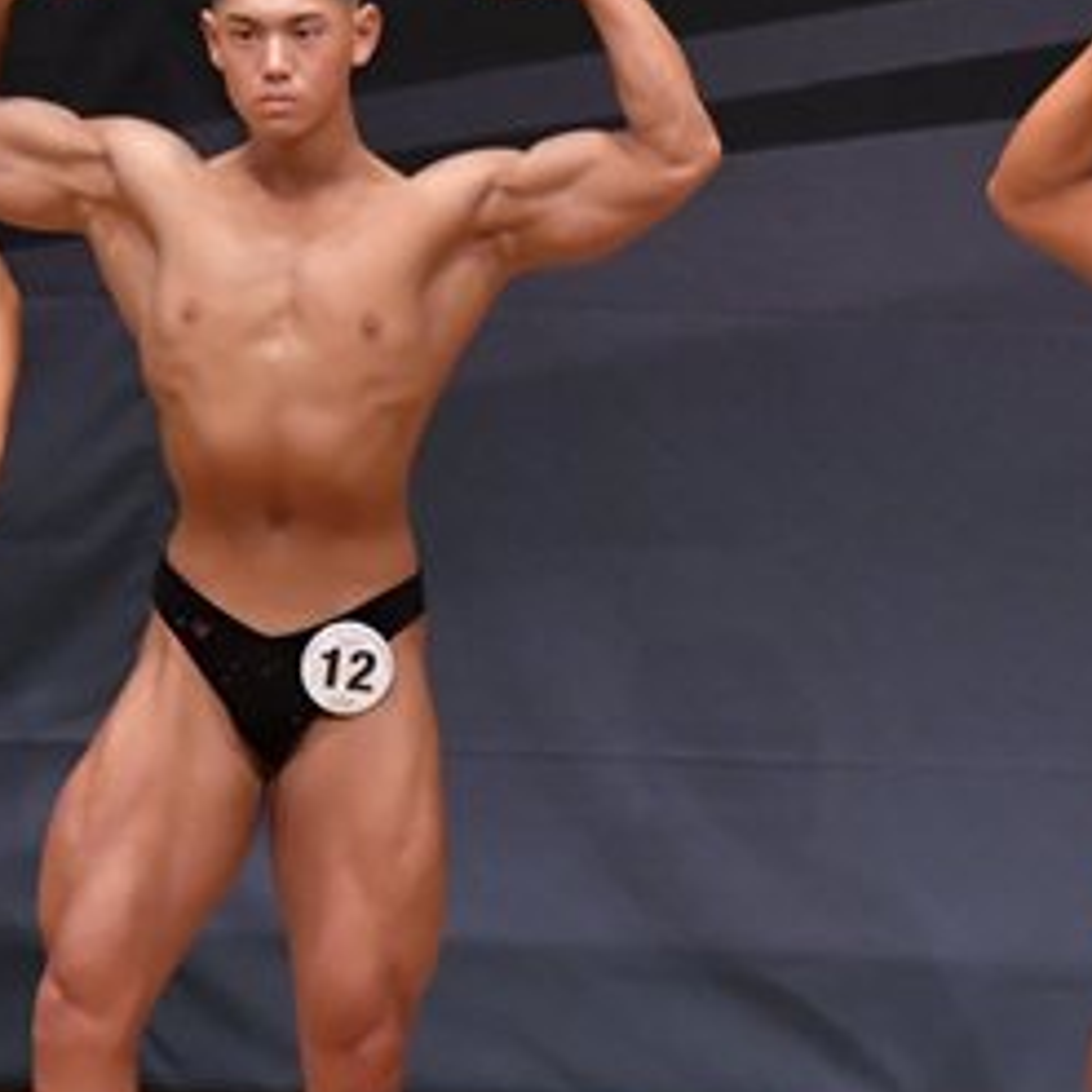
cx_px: 382
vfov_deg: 3.0
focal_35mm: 578
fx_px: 20629
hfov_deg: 3.0
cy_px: 654
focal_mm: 145
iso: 6400
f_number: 5.6
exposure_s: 1/400
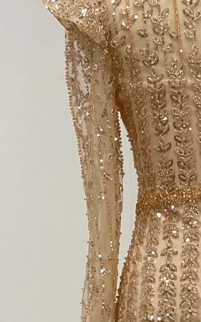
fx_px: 956
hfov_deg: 11.8
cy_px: 467
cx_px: 239
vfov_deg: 17.4
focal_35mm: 109
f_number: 1.6
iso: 160
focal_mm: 4.2
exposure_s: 1/50
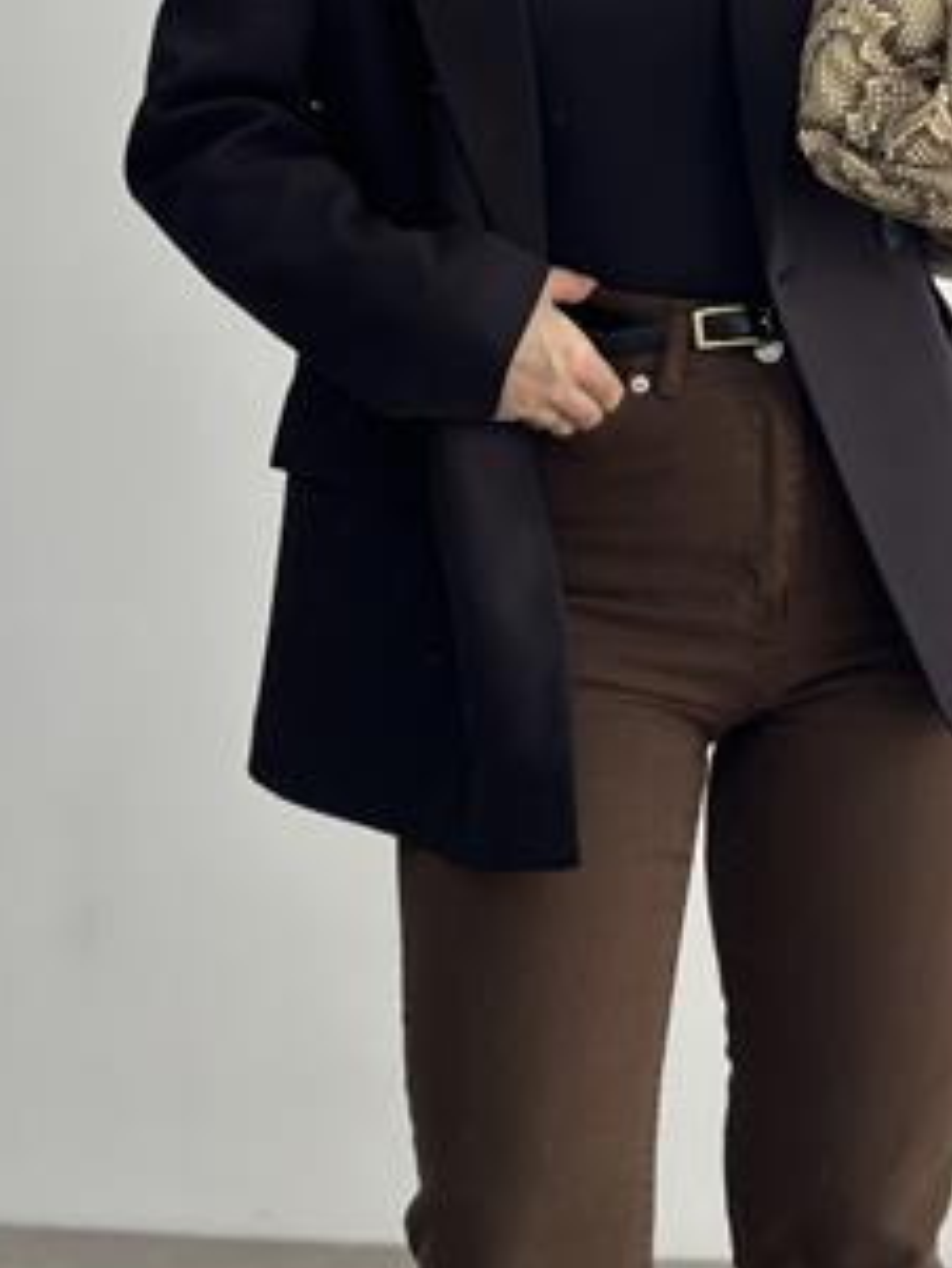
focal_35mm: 85
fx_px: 3115
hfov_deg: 17.3
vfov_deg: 22.6
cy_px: 175
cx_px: 720
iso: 80
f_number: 1.78
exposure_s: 1/182
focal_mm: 6.86
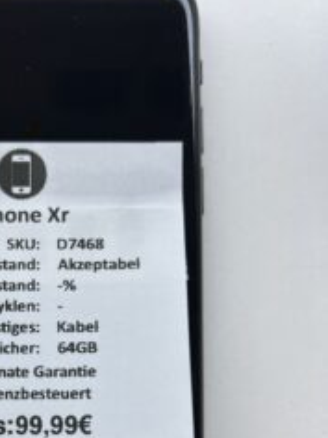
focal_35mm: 44
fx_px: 556
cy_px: 325
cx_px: 52
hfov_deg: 31.7
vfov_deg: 41.8
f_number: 1.5
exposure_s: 1/309
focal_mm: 5.7
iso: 50
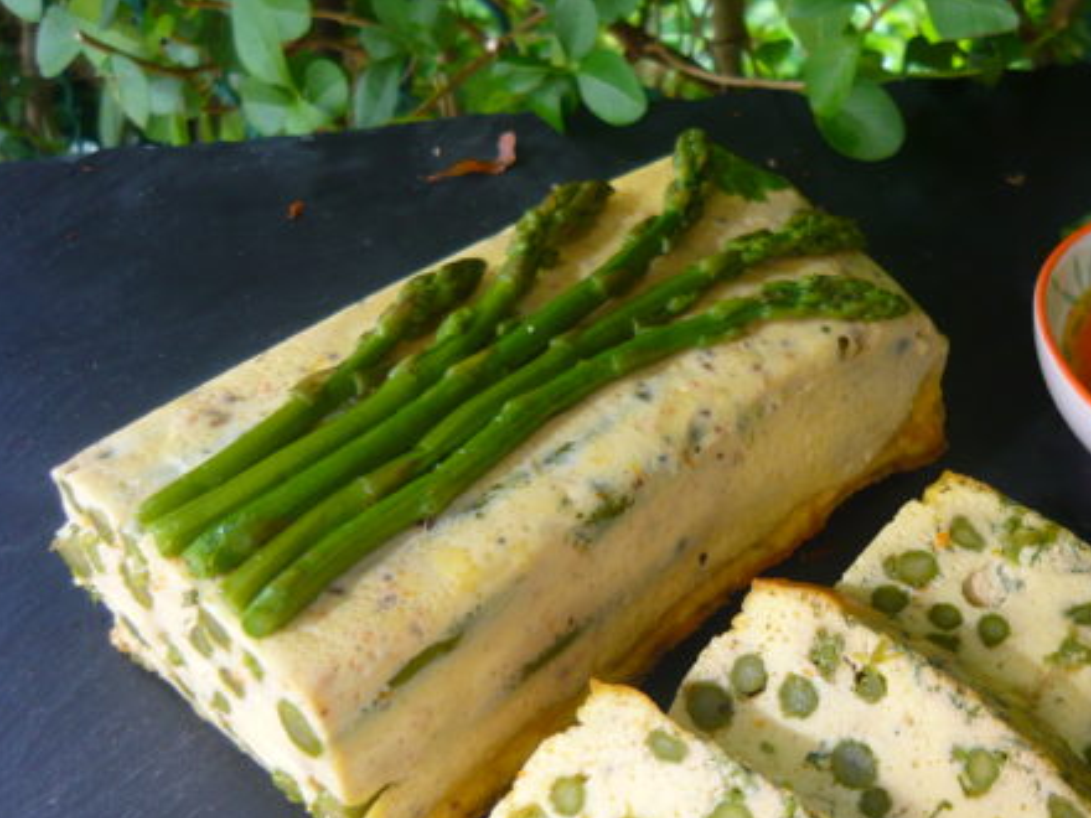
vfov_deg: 28.9
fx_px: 1576
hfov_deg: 37.5
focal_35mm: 50
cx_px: 787
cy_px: 558
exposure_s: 1/50
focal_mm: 5.5
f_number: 2.8
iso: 100
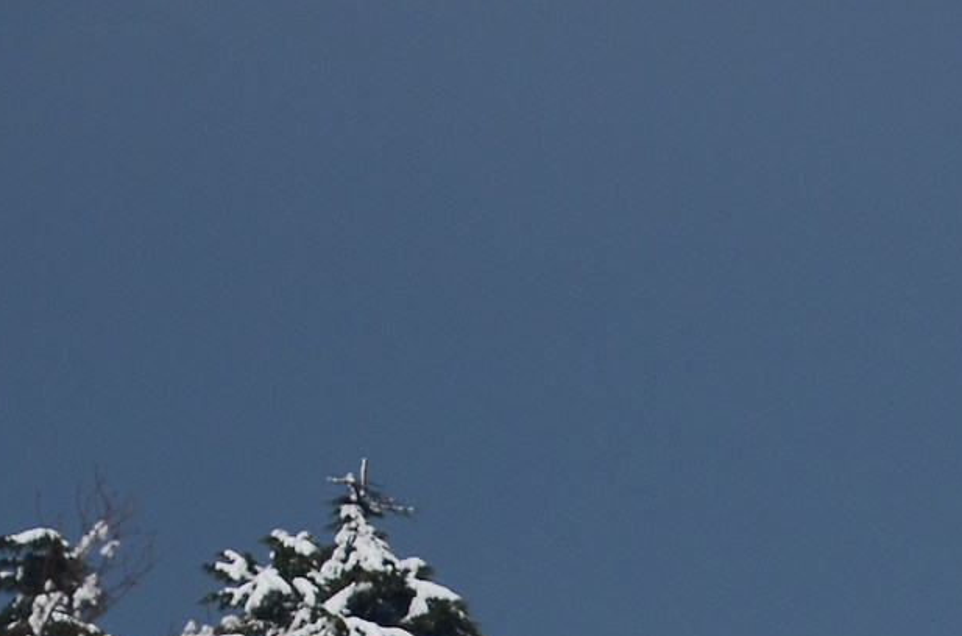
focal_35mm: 613
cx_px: 1255
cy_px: 1175
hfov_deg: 3.4
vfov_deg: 2.2
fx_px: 16337
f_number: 5.6
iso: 125
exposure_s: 1/80
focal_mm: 105
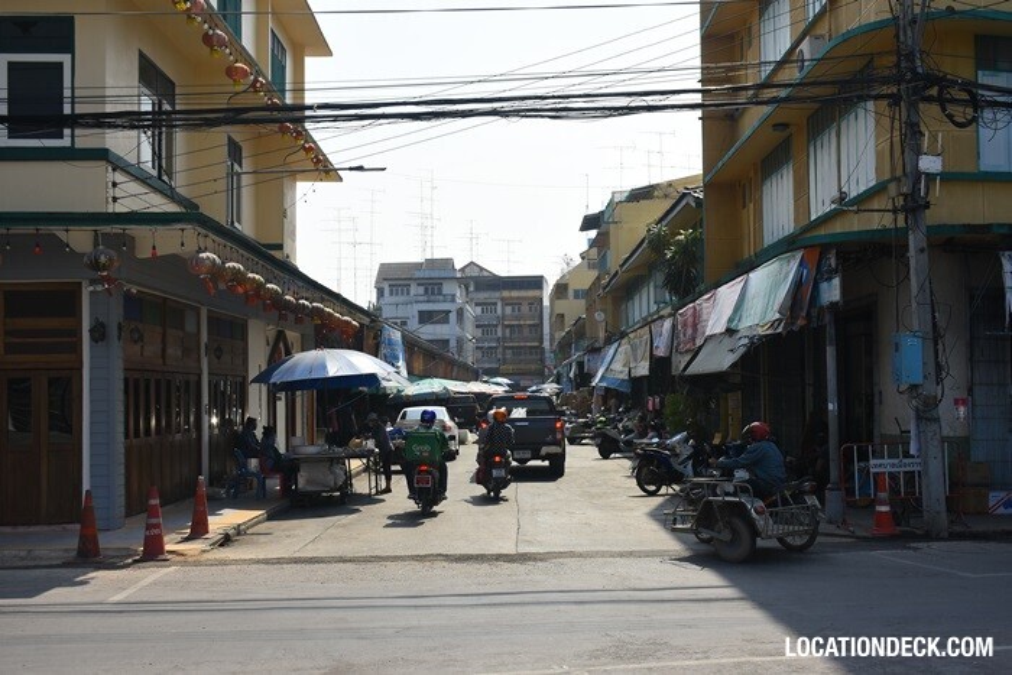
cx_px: 506
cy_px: 338
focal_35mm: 40
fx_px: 1139
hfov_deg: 47.9
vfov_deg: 33.0
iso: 250
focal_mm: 27
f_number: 7.1
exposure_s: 1/1000
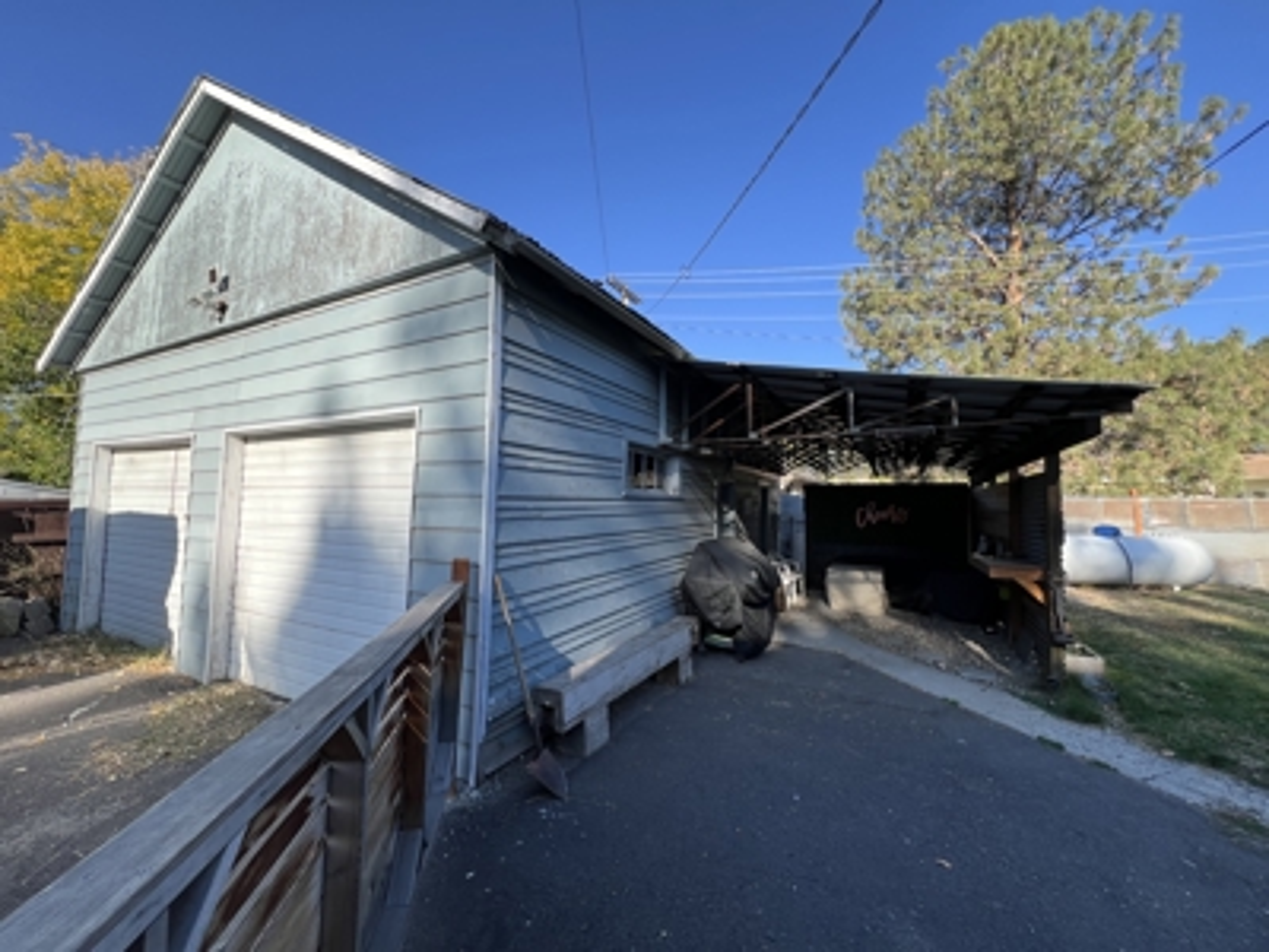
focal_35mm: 13
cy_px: 476
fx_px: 477
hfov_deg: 106.2
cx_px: 634
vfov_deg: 89.9
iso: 32
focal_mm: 1.57
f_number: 1.8
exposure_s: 1/525
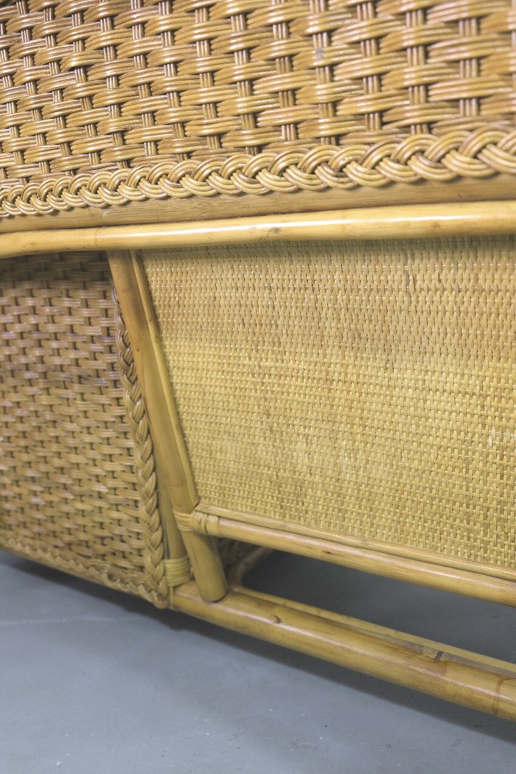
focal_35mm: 33
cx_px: 258
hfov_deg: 40.0
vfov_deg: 57.2
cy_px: 387
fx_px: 709
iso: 640
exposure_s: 1/30
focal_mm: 22.3
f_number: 3.2
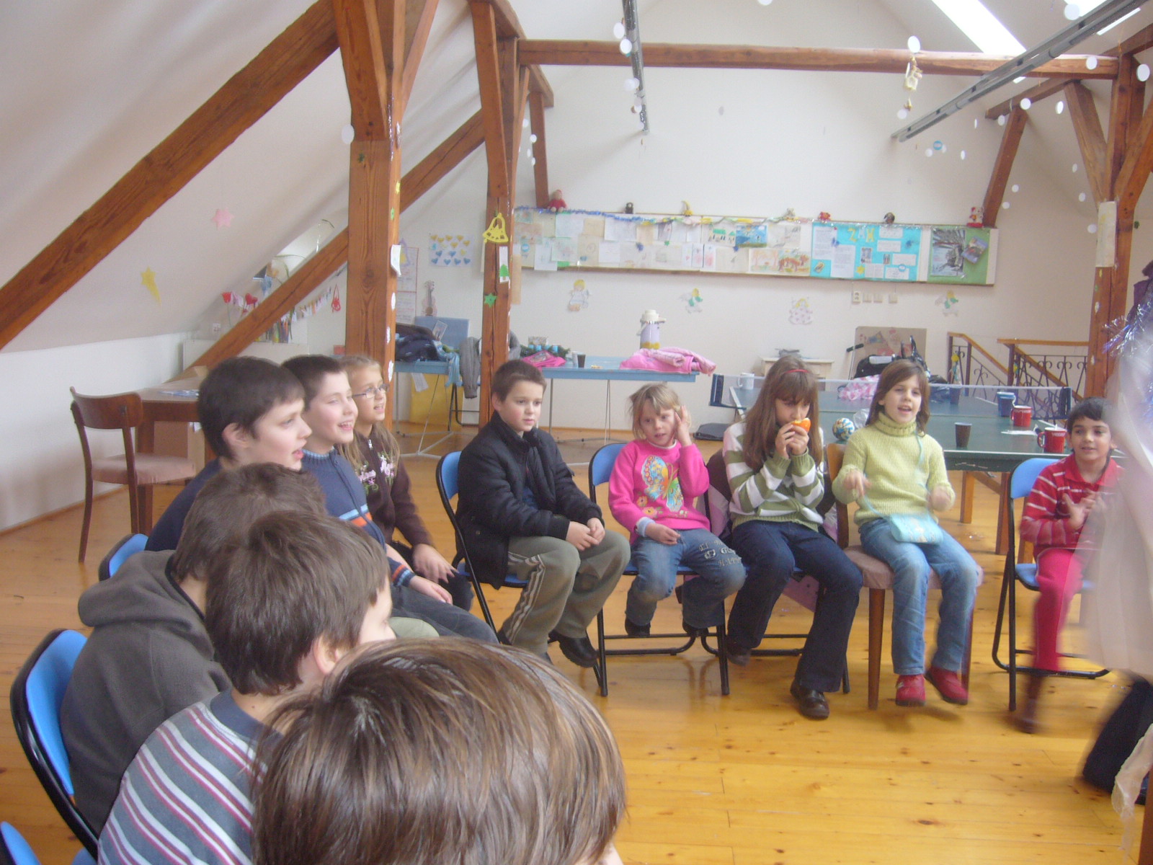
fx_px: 1166
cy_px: 432
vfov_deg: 40.7
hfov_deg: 52.6
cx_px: 576
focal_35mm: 35
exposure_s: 1/8
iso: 100
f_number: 2.8
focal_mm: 5.8
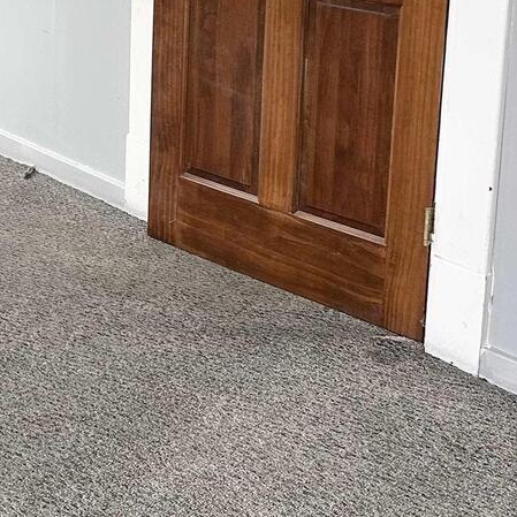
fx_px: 1149
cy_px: -70
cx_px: -112
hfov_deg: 23.1
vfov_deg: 23.6
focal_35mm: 68
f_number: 1.78
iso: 250
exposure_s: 1/61
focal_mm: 6.86
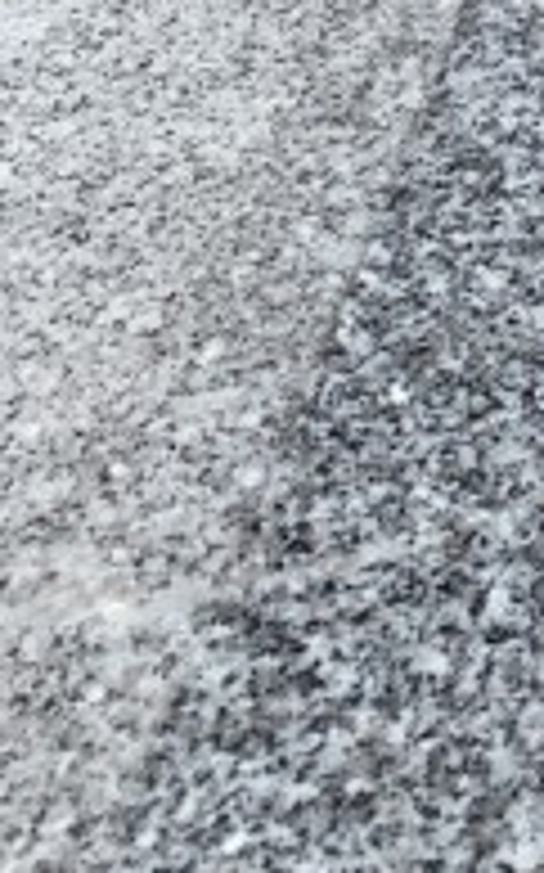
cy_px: -68
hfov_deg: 11.3
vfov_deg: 21.7
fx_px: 2162
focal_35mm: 91
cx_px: 1403
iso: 25
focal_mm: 4.25
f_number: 1.8
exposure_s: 1/2257
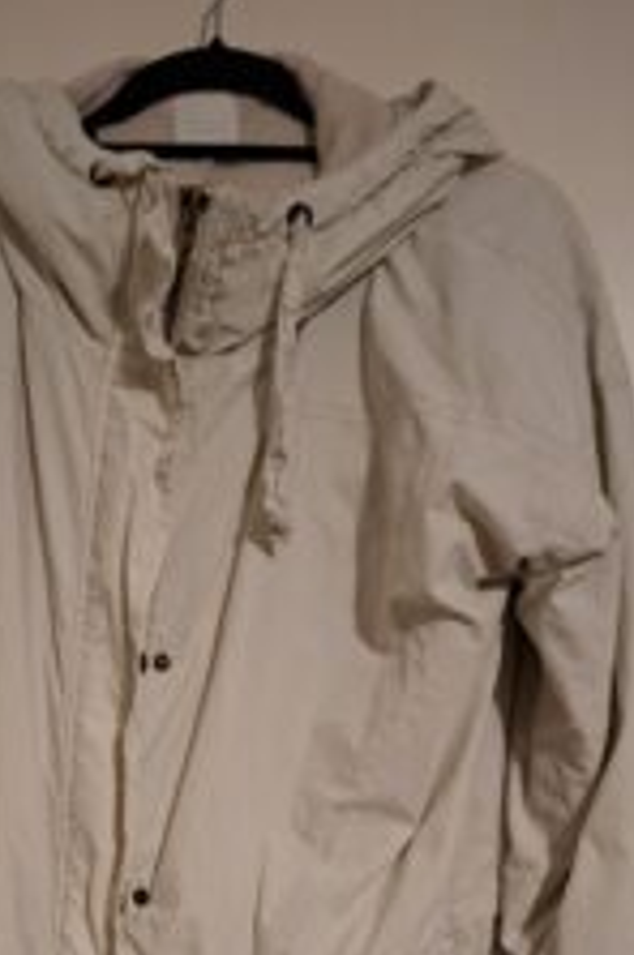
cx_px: 206
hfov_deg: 30.8
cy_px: 831
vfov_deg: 42.3
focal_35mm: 43
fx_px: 1139
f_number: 1.8
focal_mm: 5.54
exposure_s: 1/20
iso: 800
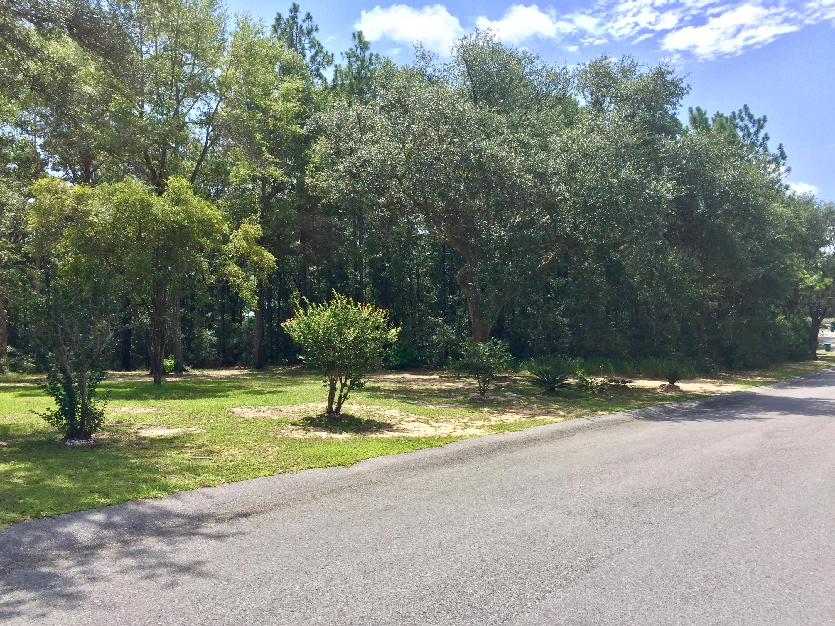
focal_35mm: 29
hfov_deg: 61.7
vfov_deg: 48.2
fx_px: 700
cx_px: 418
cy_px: 313
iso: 32
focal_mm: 4.15
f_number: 2.2
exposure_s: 1/1276
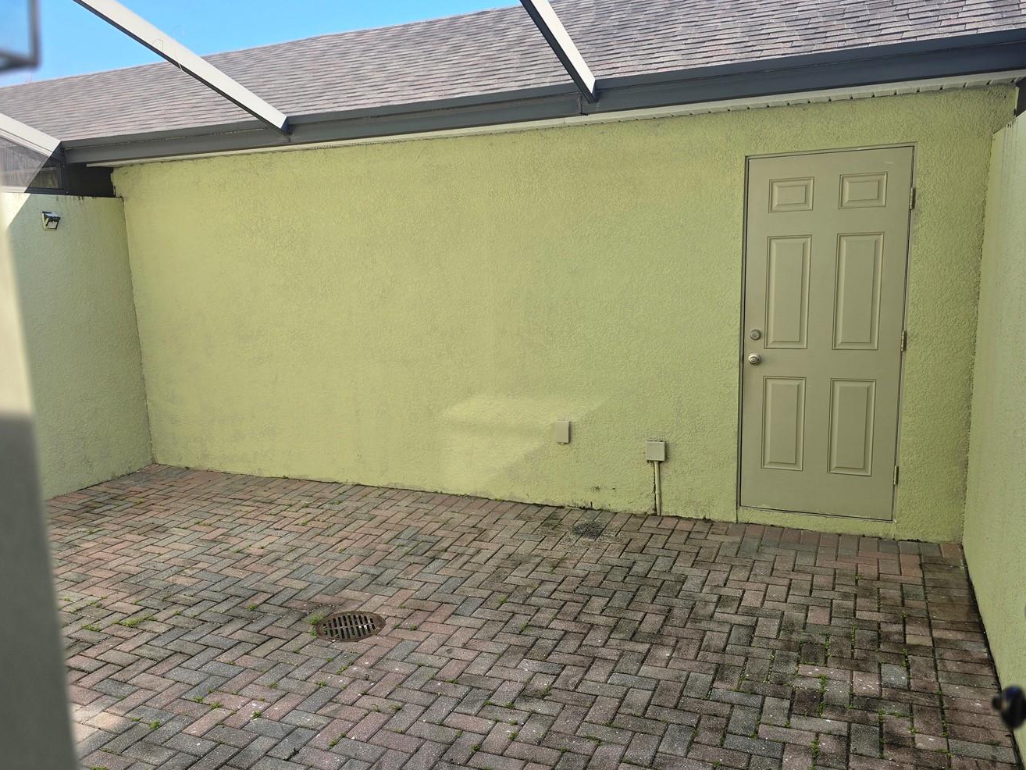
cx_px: 495
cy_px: 393
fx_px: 830
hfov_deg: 63.4
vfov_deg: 49.8
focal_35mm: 28
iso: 12
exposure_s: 1/177
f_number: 1.7
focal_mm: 6.3
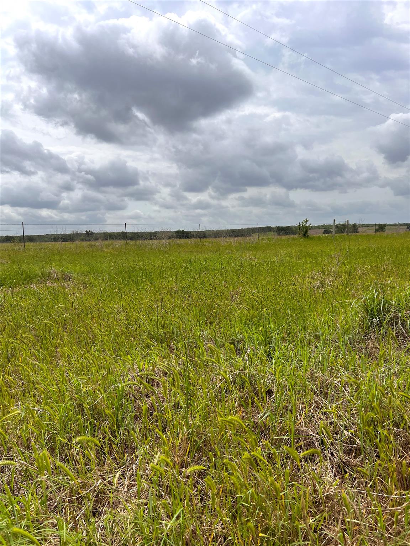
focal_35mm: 26
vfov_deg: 67.3
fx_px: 411
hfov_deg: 53.1
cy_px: 273
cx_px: 205
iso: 50
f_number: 1.5
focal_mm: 5.7
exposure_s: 1/7463
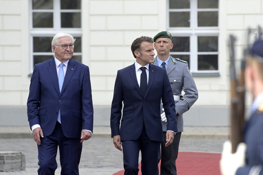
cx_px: 132
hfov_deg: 4.1
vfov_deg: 2.7
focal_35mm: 500
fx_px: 3650
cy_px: 88
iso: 2500
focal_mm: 500
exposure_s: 1/1250
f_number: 11
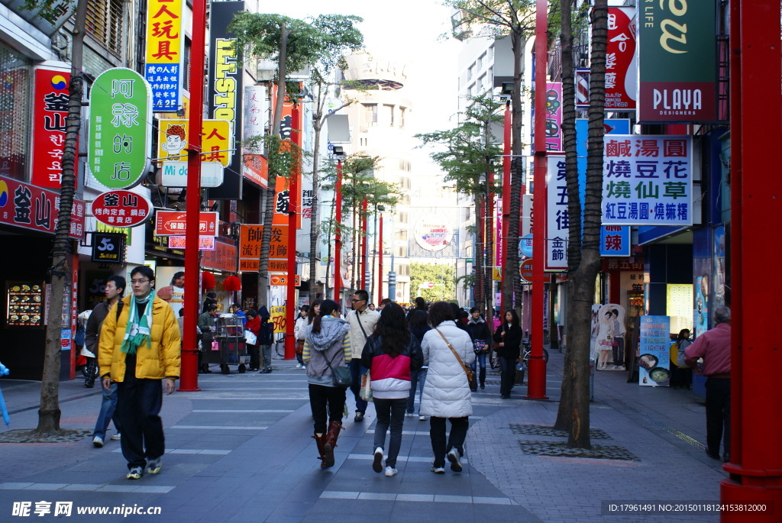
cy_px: 262
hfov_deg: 46.4
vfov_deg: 32.0
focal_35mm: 42
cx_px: 391
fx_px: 913
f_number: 5.6
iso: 100
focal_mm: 28
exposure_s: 1/60
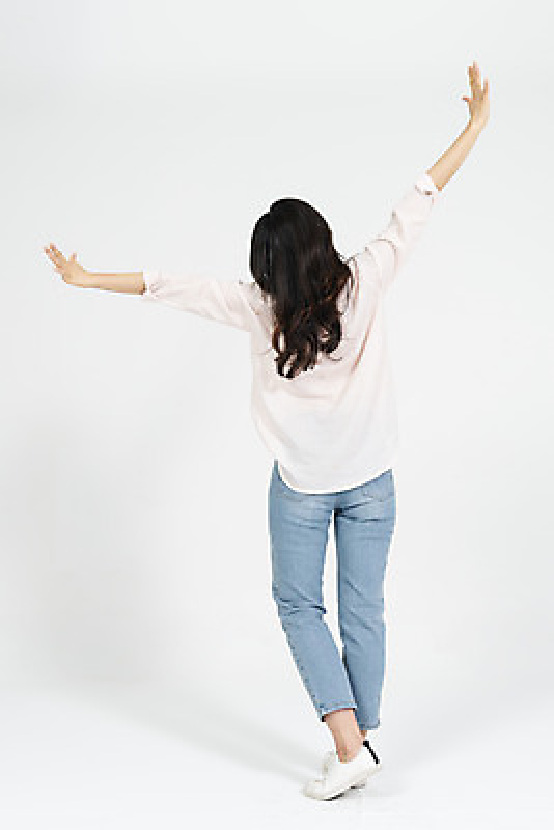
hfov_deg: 31.9
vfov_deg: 46.4
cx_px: 277
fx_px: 969
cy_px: 415
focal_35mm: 42
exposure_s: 1/125
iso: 100
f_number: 14
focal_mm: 42
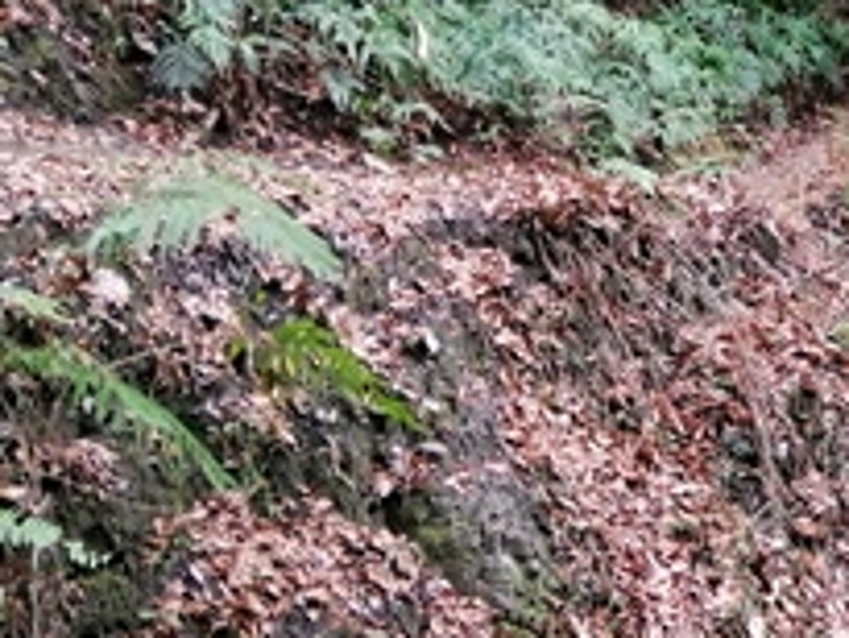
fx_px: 1865
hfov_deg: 23.8
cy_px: 54
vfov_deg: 19.0
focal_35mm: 76
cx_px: 961
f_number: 2.2
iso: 80
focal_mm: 3.81
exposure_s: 1/60
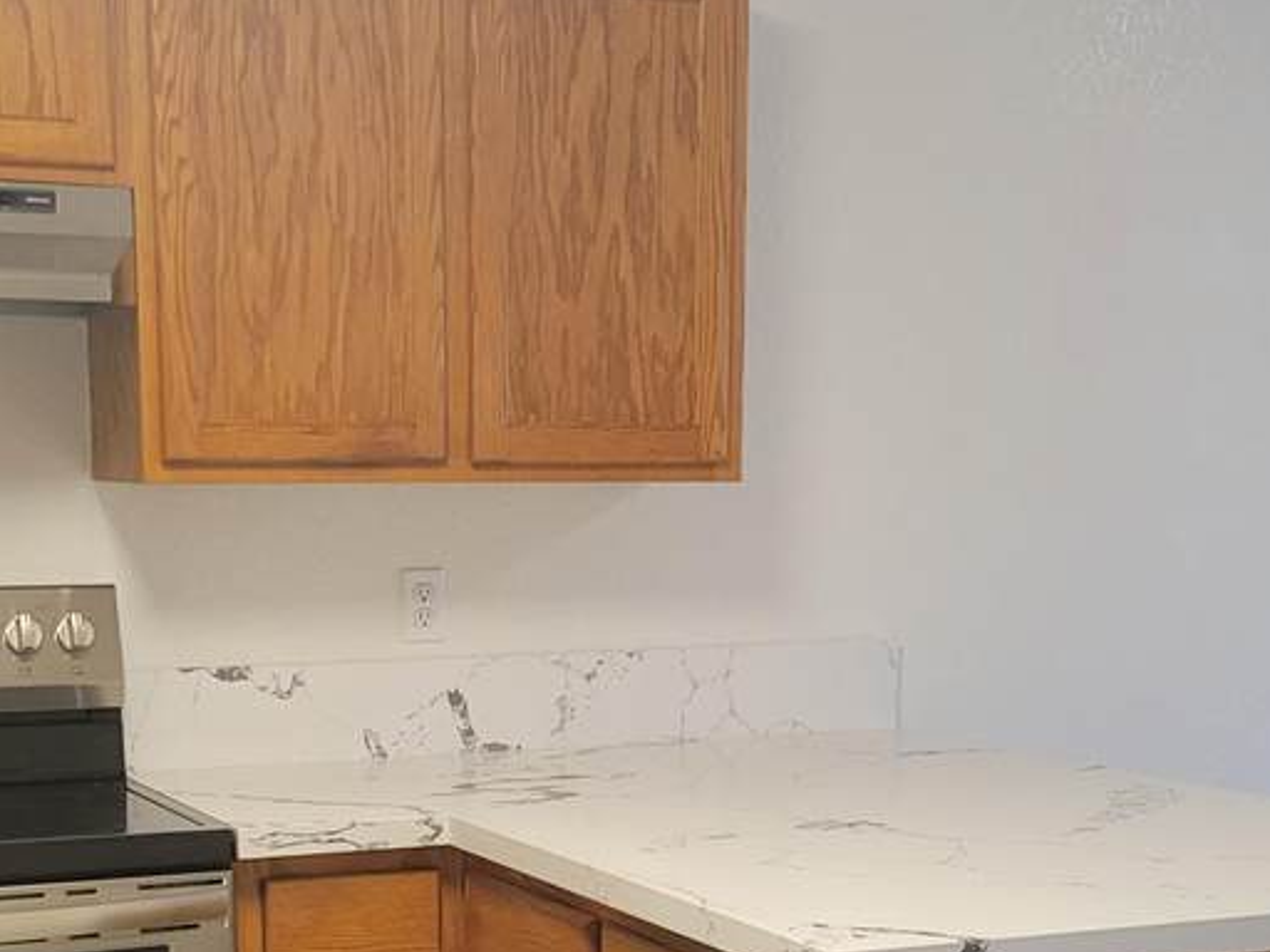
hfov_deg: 29.8
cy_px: 888
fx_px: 2385
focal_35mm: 65
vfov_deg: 22.0
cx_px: 551
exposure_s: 1/120
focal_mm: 5.4
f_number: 1.8
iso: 320
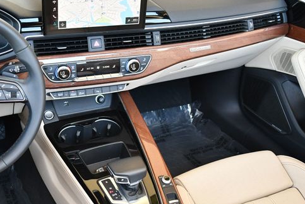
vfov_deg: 25.6
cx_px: 106
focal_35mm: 53
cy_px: 106
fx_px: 449
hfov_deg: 37.2
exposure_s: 1/200
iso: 800
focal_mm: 20
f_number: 3.8
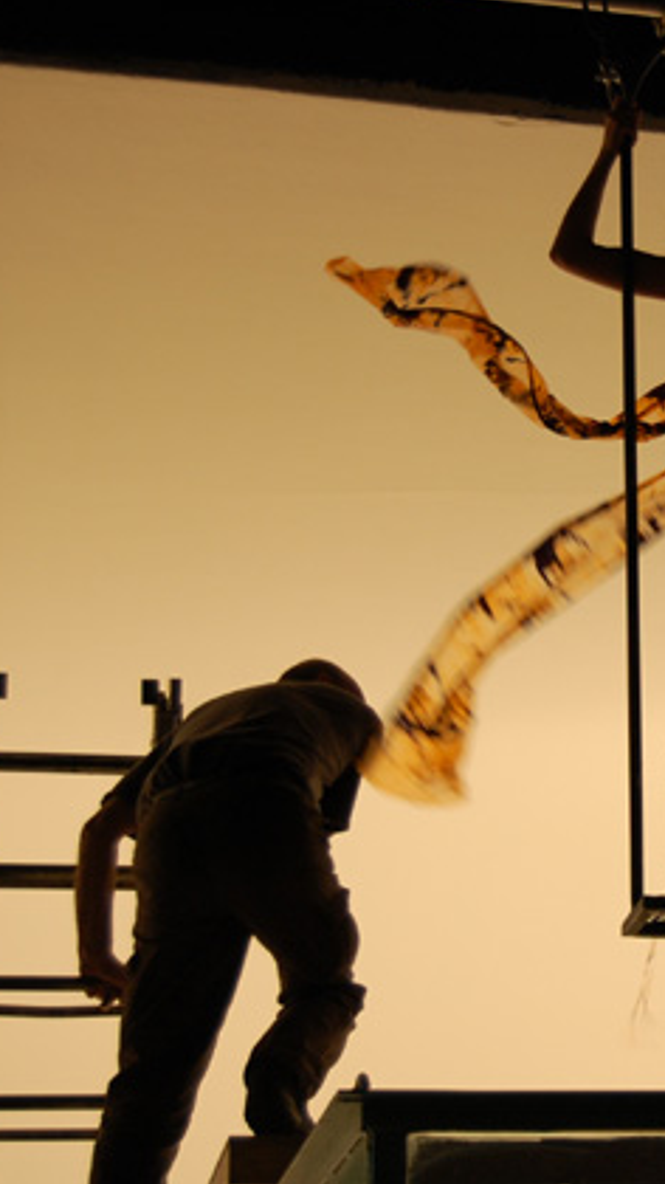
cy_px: 589
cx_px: 837
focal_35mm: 84
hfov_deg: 13.9
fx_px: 2629
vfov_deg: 25.4
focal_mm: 35
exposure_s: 1/50
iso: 400
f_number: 4.8
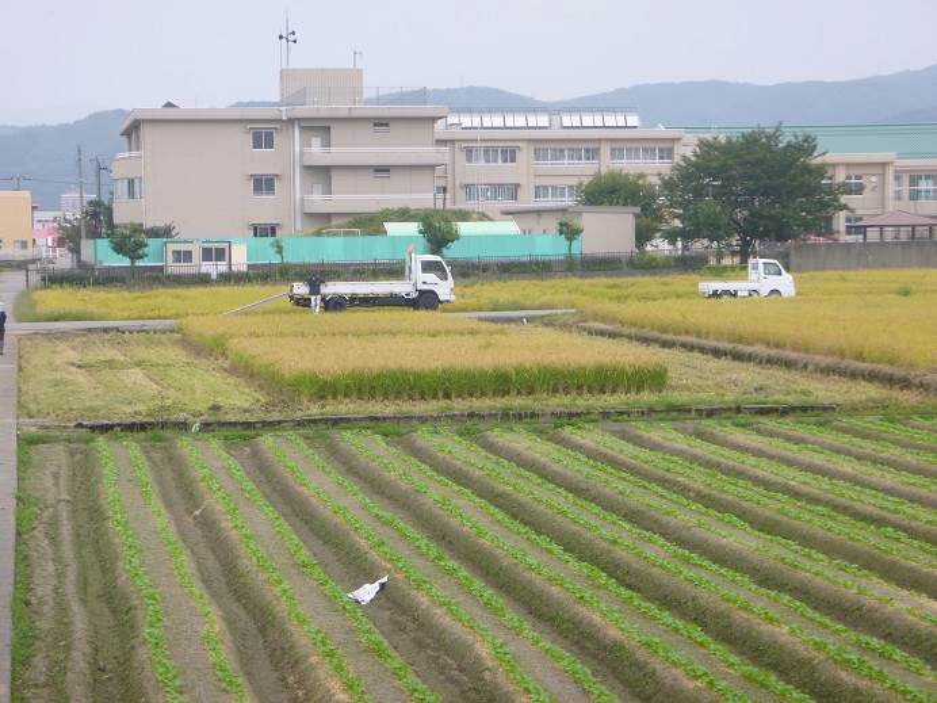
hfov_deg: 19.6
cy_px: 352
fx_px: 2707
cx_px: 468
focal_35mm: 100
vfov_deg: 14.8
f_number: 5.7
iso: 160
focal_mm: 18
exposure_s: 1/125
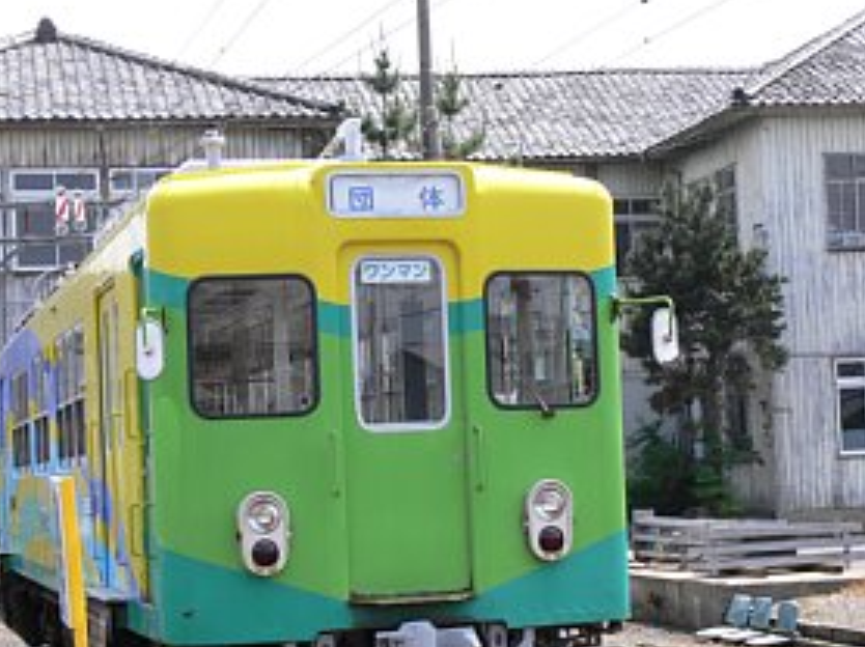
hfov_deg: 23.0
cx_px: 448
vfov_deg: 17.3
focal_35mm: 85
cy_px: 398
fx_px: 2122
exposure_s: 1/160
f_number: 5.6
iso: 80
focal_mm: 12.5
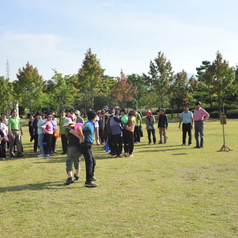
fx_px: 443
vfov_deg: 30.0
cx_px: 91
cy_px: 118
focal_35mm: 57
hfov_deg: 29.9
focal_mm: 44
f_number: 11
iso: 200
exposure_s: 1/125
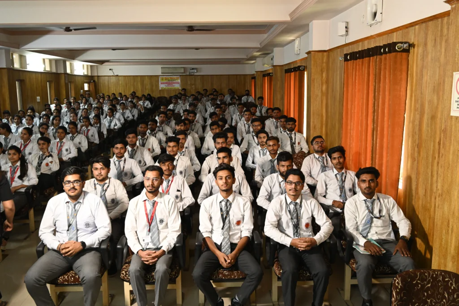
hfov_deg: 57.2
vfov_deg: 40.0
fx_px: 421
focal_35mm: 33
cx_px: 230
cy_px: 153
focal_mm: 33
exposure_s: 1/60
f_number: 6.3
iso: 3200
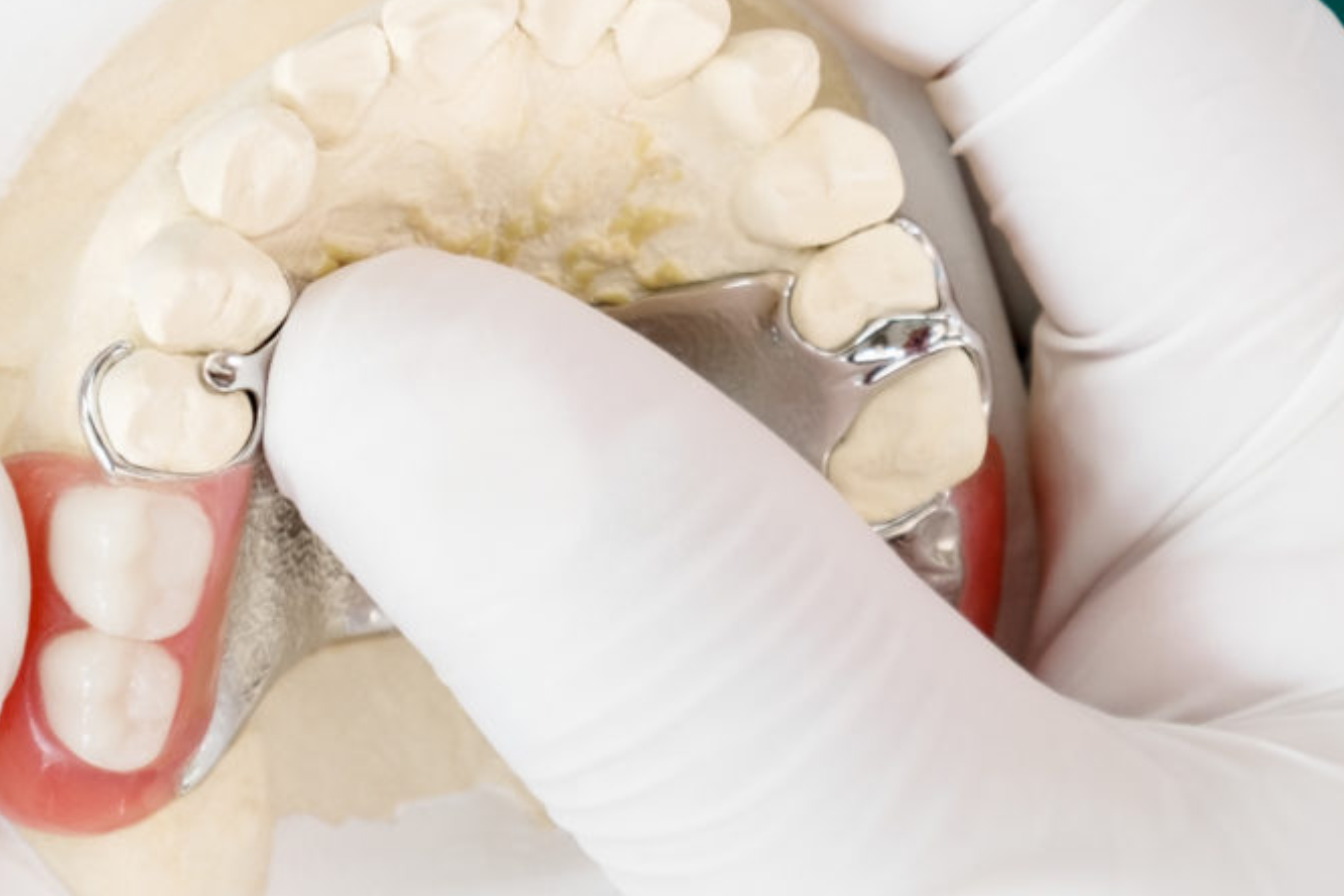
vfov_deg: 8.2
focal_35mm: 166
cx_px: 722
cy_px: -132
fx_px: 6197
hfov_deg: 12.4
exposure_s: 1/18
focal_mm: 35.8
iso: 200
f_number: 5.6
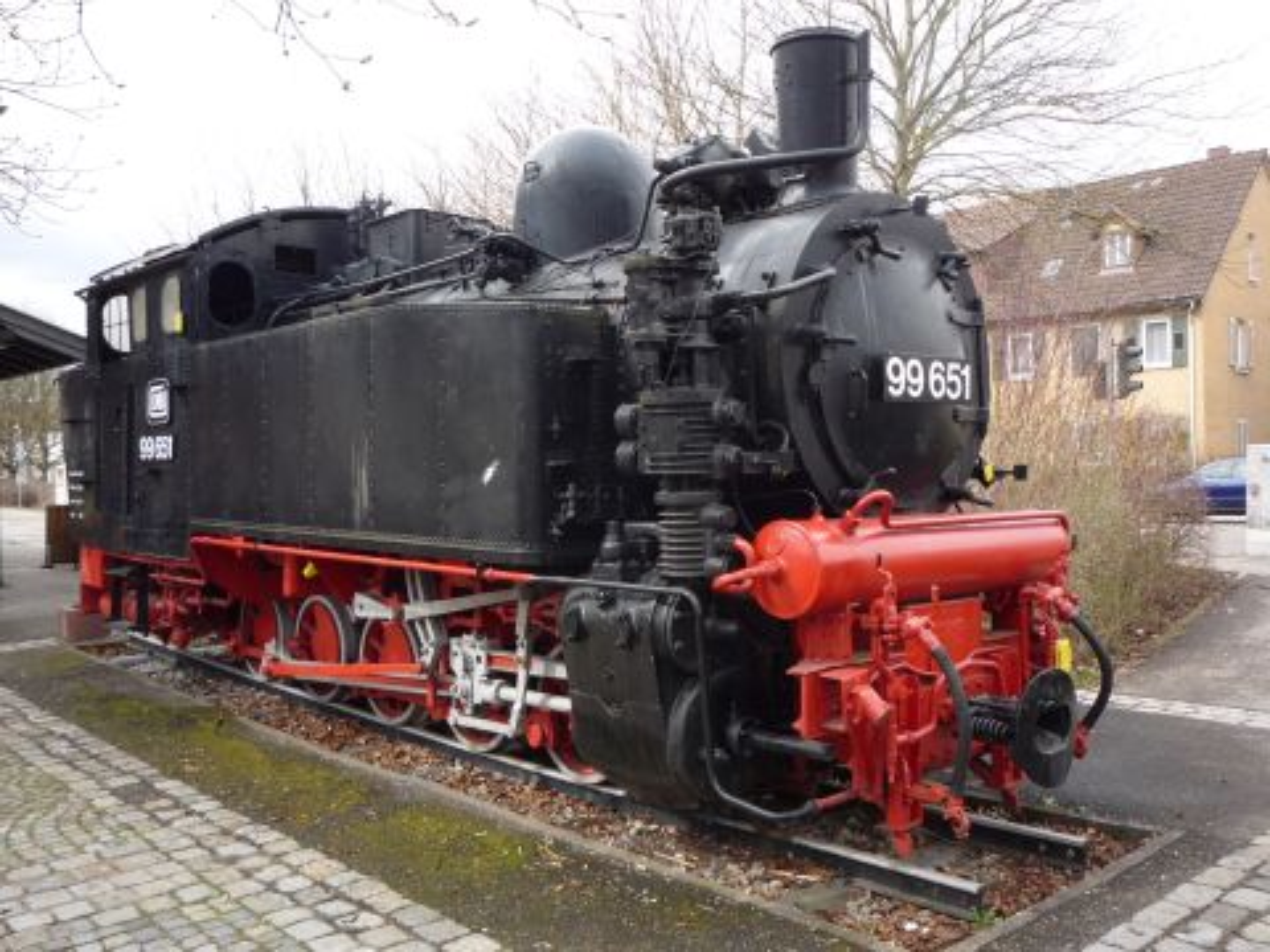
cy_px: 476
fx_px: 1174
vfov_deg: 44.2
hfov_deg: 56.8
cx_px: 635
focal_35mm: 32
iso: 100
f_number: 4
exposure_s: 1/160
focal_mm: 5.2
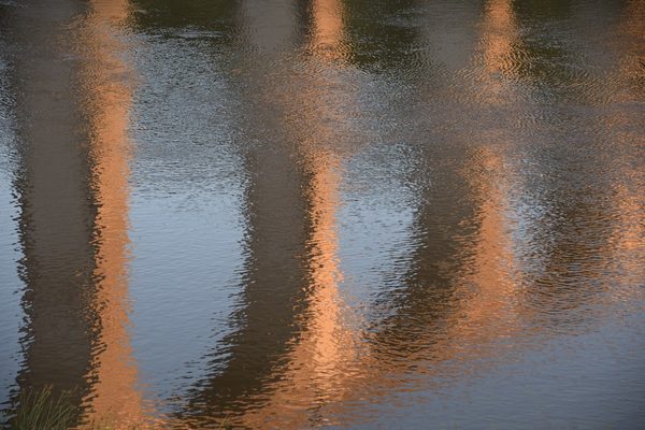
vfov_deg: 10.8
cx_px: 322
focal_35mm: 128
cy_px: 215
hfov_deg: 16.1
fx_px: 2284
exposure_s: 1/60
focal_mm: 85
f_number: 5.3
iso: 500
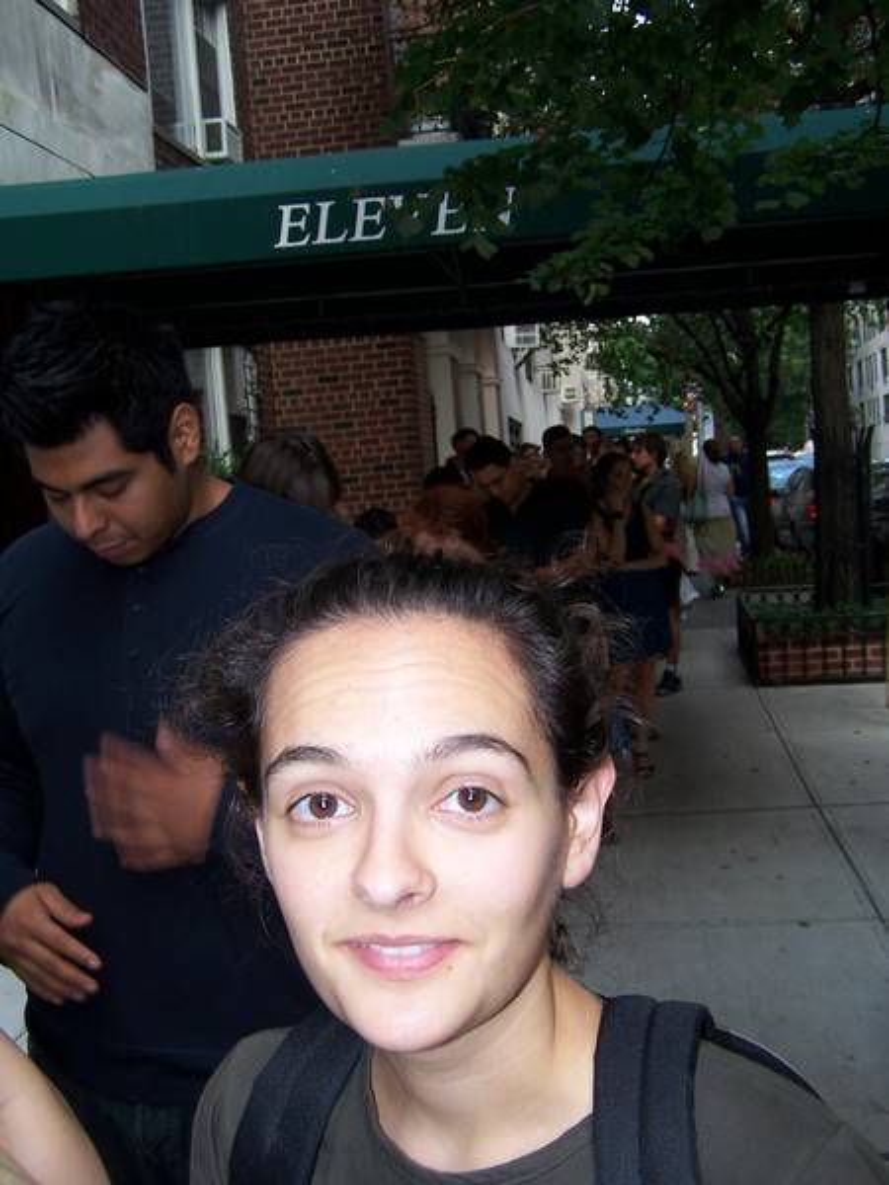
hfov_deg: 37.7
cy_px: 592
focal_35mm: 38
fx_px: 1301
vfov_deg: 49.0
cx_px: 444
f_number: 2.8
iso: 80
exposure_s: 1/60
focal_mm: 6.3
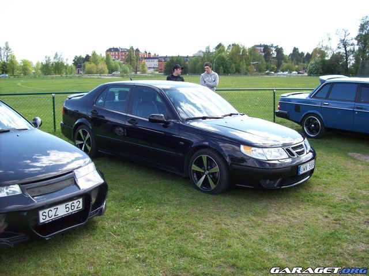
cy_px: 138
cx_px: 184
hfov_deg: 51.4
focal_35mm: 36
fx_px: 384
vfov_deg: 39.7
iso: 80
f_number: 2.7
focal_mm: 6
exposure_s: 1/425
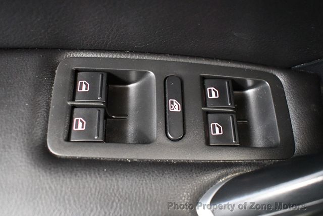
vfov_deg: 36.9
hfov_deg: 53.1
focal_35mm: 36
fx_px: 323
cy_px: 108
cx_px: 162
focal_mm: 18
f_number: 3.5
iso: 7200
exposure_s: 1/60
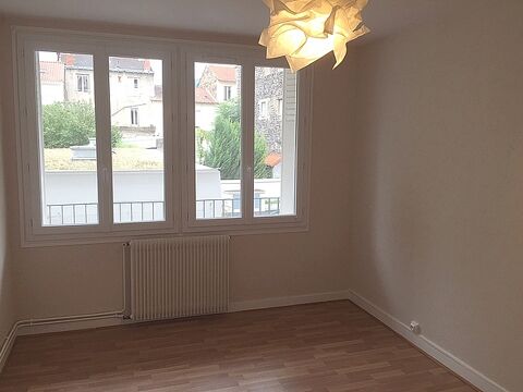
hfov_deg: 61.7
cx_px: 262
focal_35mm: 29
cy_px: 196
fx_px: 438
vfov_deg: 48.2
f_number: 2.2
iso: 40
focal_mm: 4.15
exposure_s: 1/100
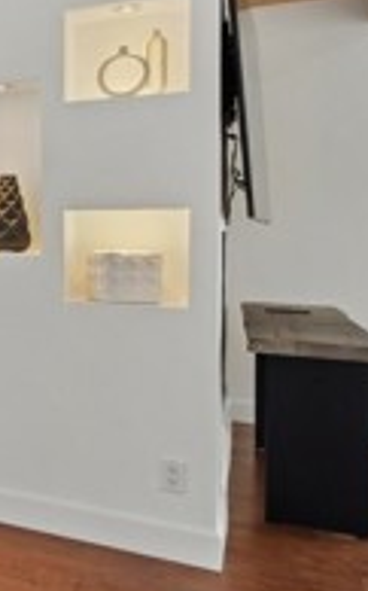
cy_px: 232
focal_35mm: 47
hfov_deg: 15.7
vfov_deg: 42.4
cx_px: -490
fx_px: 755
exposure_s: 1/25
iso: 200
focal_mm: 9
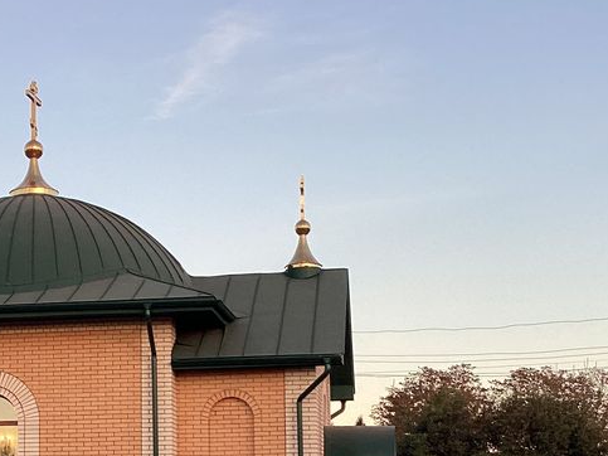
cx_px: 53
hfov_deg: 24.6
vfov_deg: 18.9
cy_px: 368
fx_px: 1352
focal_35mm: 77
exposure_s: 1/108
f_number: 2.4
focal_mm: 3.3
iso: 25
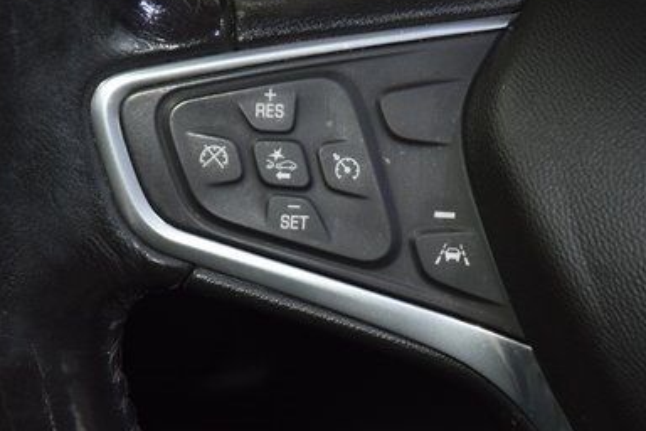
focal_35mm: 175
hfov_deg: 11.7
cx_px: 363
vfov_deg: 7.8
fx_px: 3140
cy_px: 200
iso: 1000
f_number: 4.5
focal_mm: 70
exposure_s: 1/40
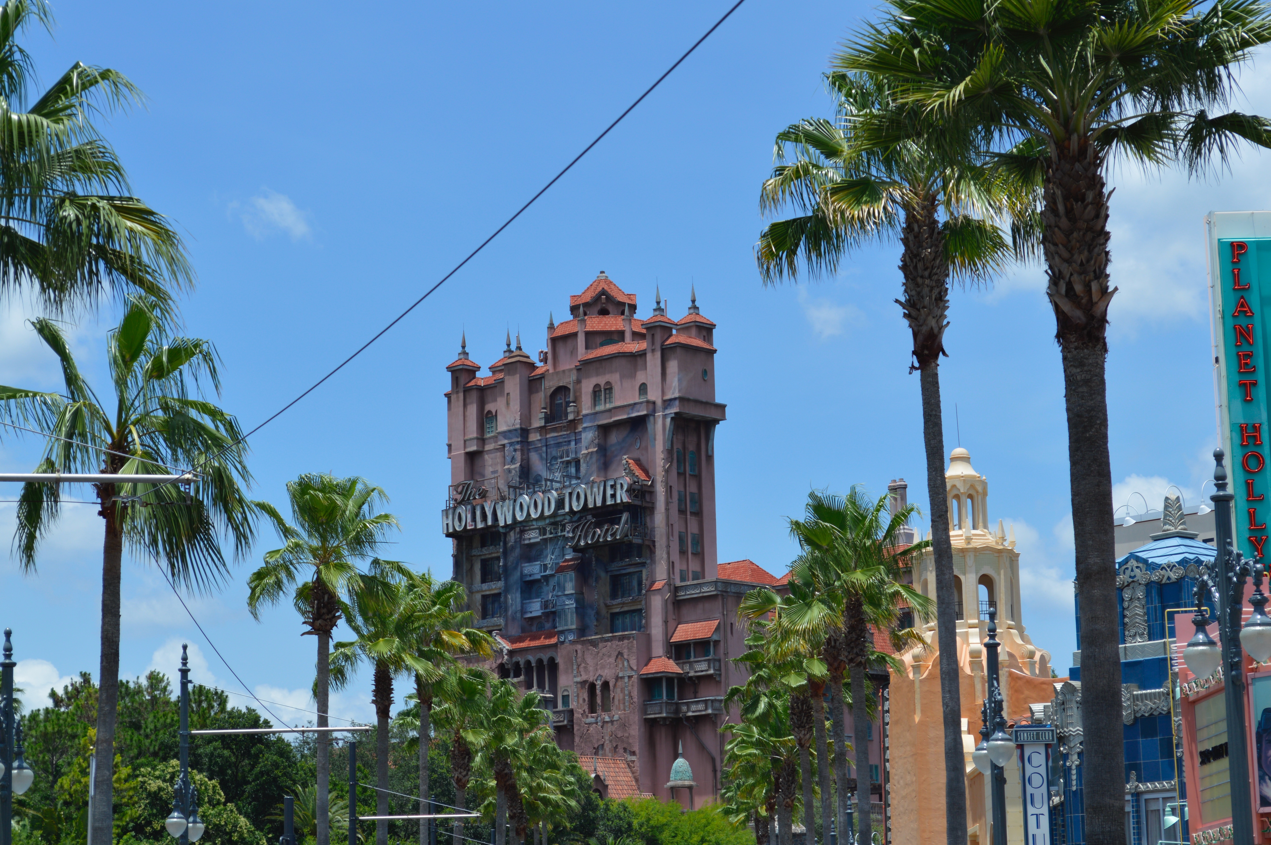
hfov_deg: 24.6
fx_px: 2910
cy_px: 422
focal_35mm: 82
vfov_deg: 16.5
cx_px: 636
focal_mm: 55
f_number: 9
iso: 100
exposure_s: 1/320
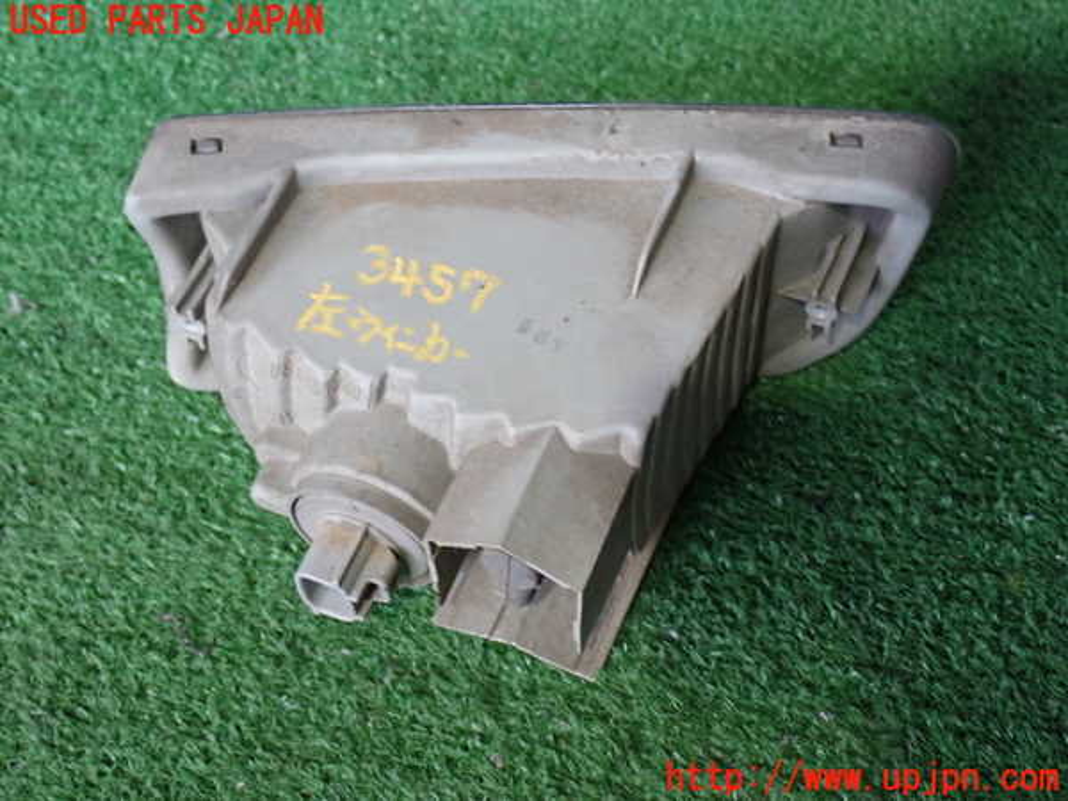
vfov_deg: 29.1
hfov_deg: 38.2
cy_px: 400
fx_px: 1543
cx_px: 534
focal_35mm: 50
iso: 640
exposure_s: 1/50
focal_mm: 9.01
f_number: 3.2
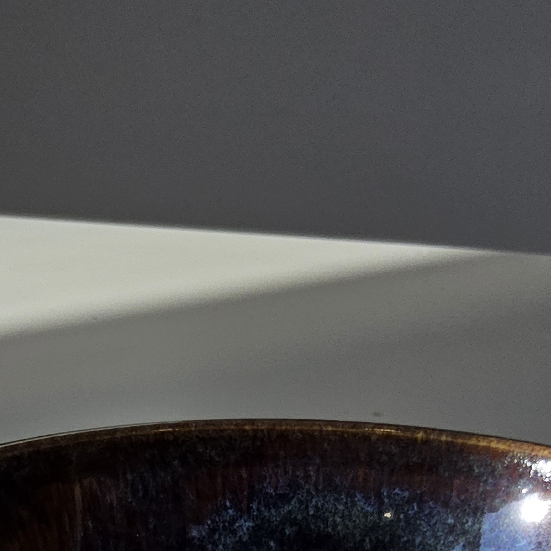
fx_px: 1693
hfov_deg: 17.6
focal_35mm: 94
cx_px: -111
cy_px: 683
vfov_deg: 17.5
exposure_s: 1/120
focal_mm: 3.08
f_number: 2
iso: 40
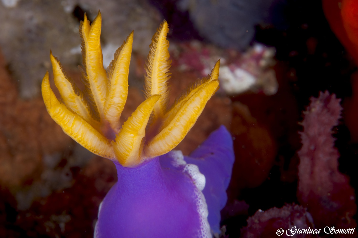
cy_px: 119
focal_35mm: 158
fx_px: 1564
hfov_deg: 13.1
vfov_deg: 8.7
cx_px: 179
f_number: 20
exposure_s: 1/200
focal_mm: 105
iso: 100
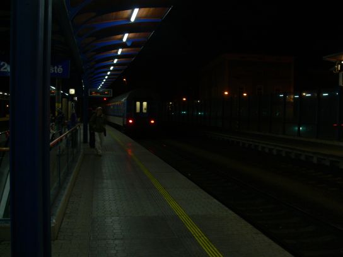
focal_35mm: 35
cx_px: 172
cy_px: 128
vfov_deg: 40.7
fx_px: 347
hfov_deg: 52.6
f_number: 2.8
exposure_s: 1/15
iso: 100
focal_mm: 7.4
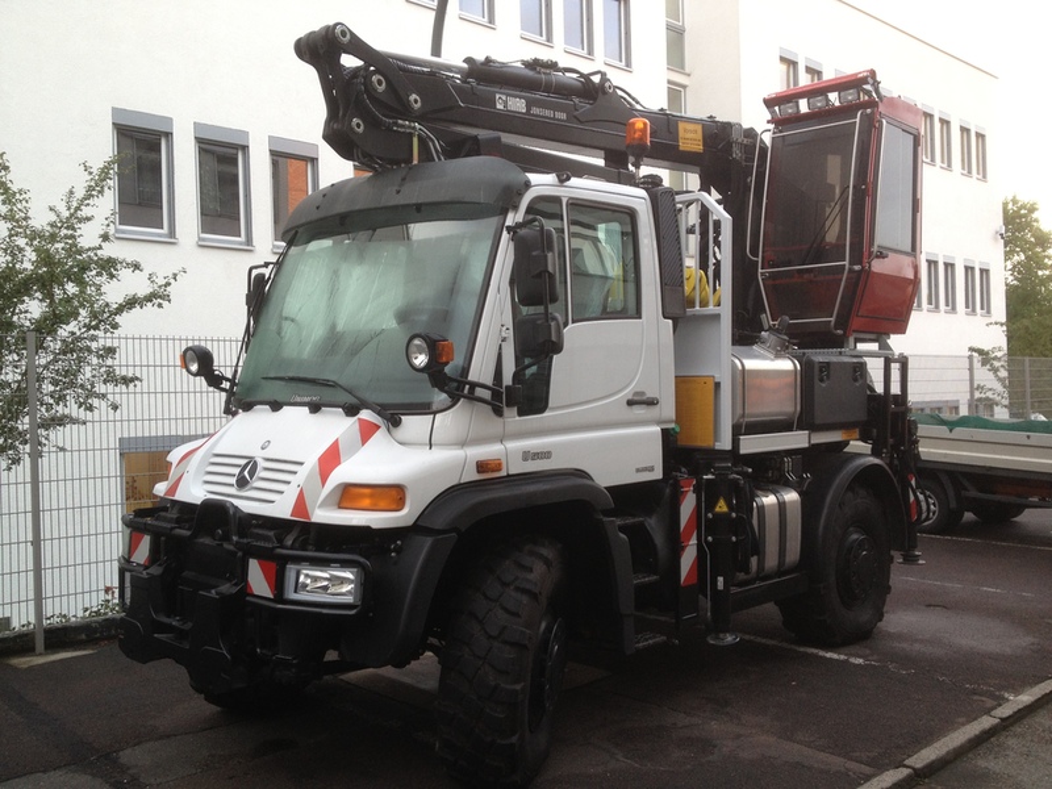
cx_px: 526
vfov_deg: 40.7
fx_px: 1064
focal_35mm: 35
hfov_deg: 52.6
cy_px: 394
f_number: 2.4
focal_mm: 4.28
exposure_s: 1/40
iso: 50
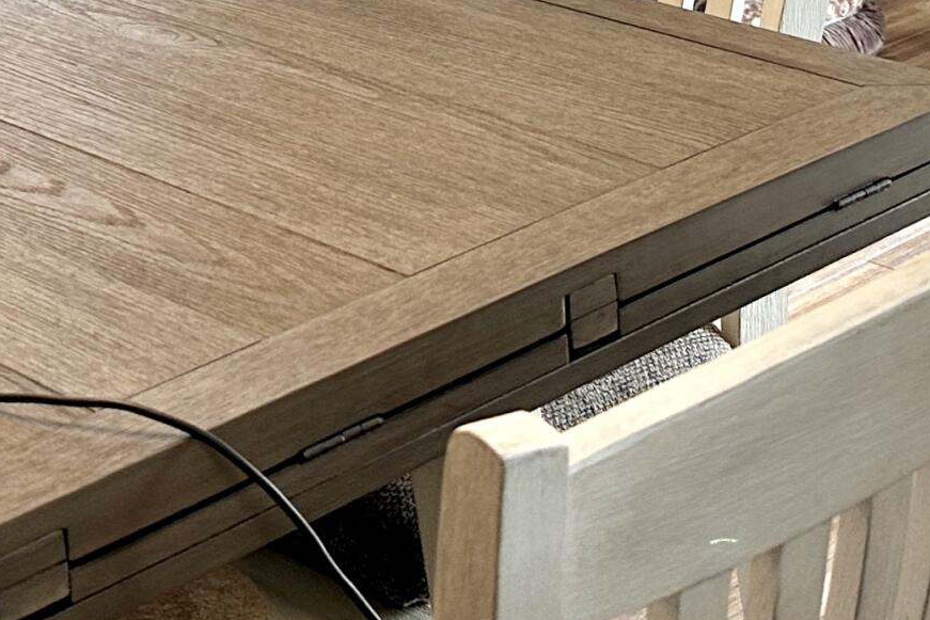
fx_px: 2222
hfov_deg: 23.4
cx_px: 254
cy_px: -509
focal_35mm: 86
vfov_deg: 14.0
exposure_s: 1/120
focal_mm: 6.86
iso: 125
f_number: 1.78
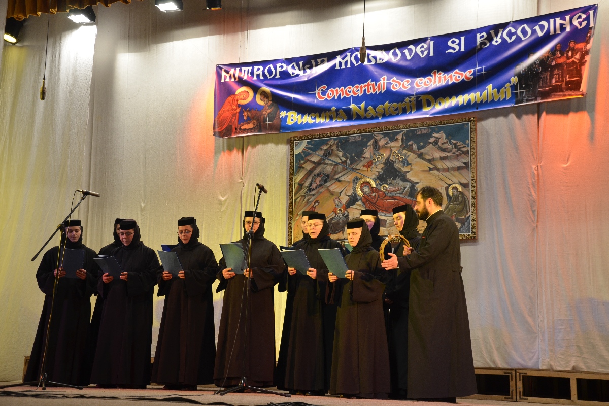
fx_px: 863
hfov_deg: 38.9
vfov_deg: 26.5
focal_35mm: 51
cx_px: 304
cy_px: 203
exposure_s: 1/60
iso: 500
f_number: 4.2
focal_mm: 34
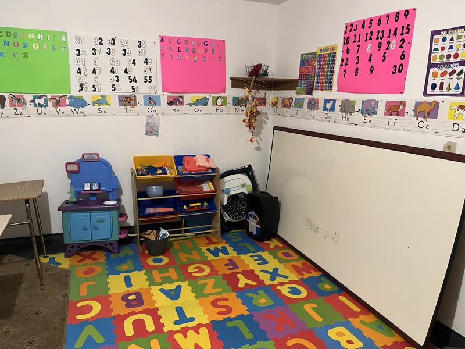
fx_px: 349
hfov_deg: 67.3
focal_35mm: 26
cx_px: 232
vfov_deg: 53.1
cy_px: 174
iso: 400
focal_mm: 5.1
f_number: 1.6
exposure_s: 1/40
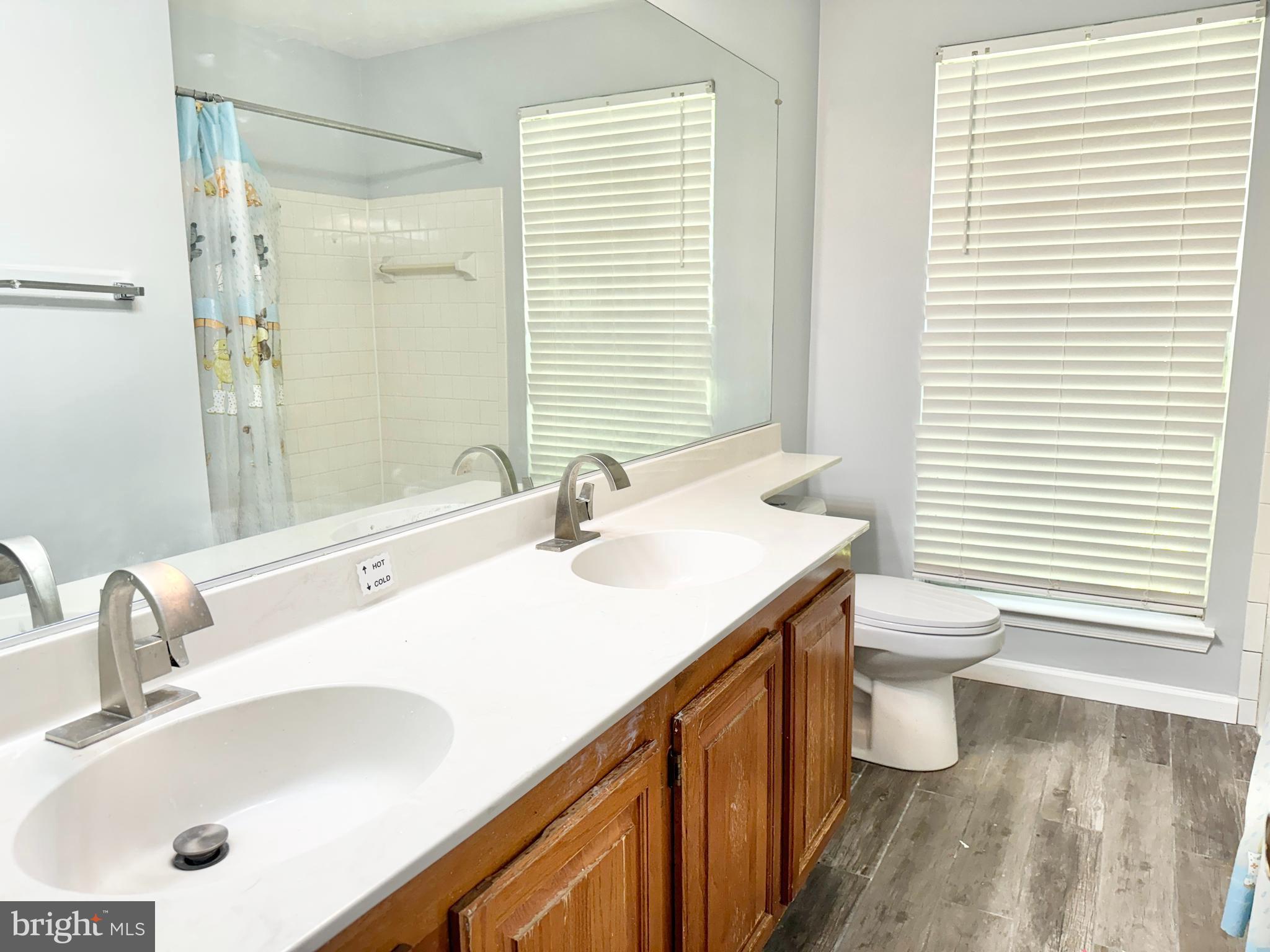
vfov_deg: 56.8
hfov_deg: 71.6
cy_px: 476
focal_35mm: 24
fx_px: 881
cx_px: 635
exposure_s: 1/120
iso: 80
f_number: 1.78
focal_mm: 6.76
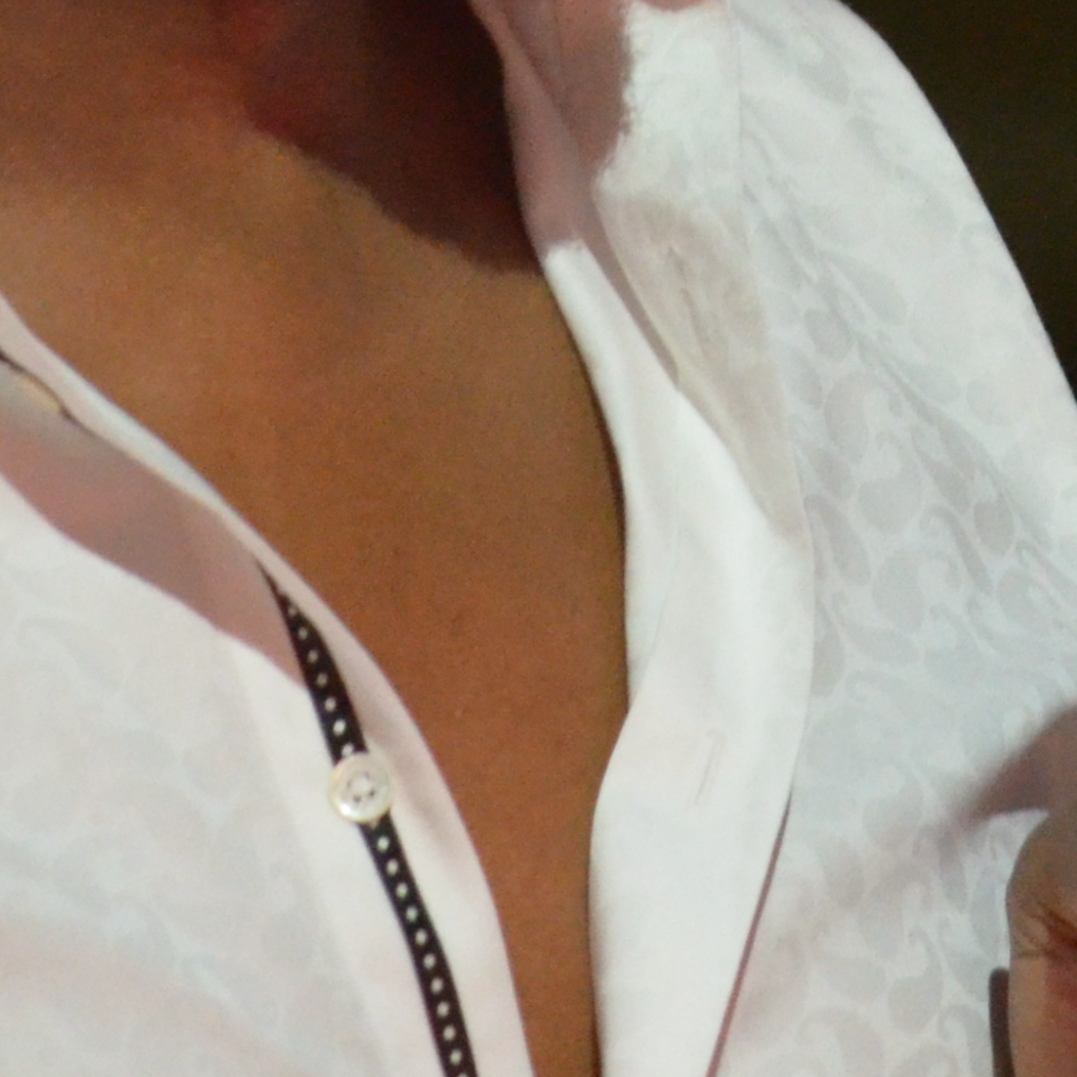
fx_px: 45514
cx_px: 785
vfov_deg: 1.4
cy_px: -10
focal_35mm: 1293
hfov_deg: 1.4
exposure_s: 1/200
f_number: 5.3
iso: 3200
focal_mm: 210
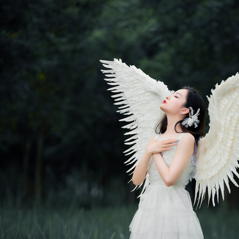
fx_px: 2000
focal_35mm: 256
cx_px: 155
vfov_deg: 6.8
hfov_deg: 6.8
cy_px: 119
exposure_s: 1/800
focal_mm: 200
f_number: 3.5
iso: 200
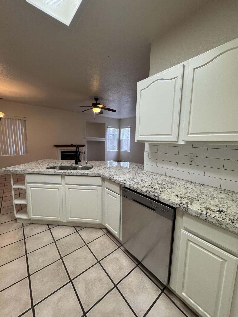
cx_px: 119
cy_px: 158
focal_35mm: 14
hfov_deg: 85.7
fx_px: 128
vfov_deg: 102.1
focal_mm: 2.22
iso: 320
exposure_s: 1/120
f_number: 2.2
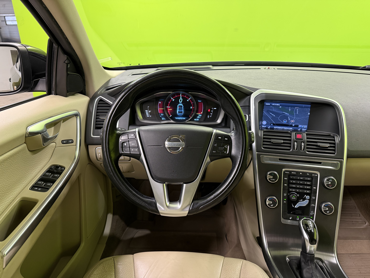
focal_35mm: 24
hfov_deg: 71.6
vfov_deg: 56.8
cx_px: 185
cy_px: 139
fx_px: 257
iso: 320
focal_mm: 6.76
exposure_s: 1/50
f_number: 1.78
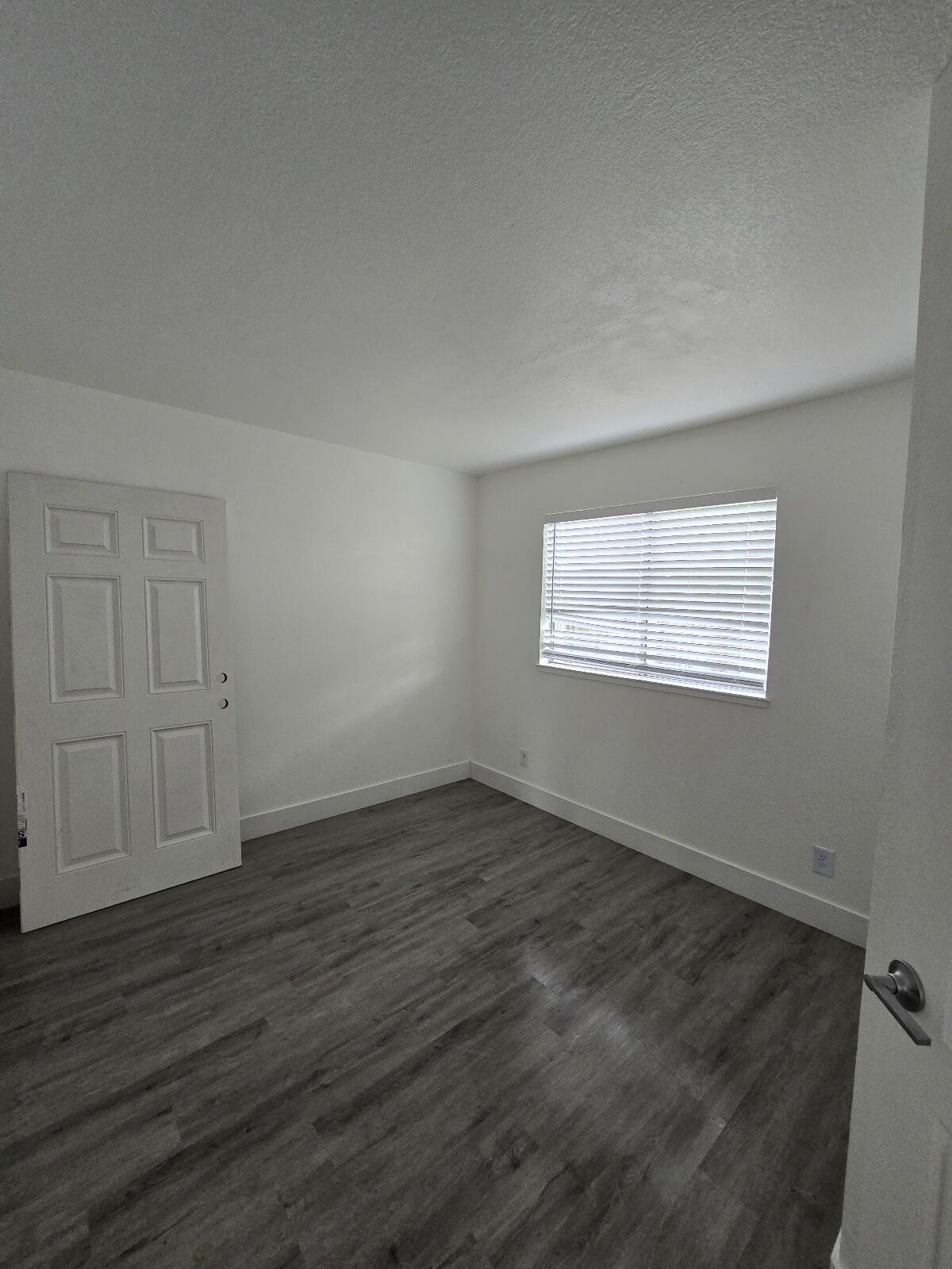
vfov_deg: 106.2
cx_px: 476
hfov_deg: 89.9
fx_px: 477
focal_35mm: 13
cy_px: 634
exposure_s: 1/60.2
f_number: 2.2
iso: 250
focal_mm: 2.2
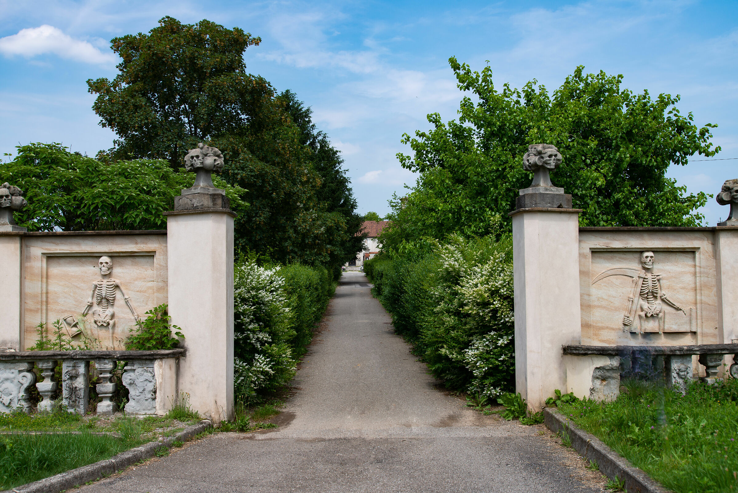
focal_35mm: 35
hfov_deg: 54.4
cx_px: 369
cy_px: 246
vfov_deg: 37.9
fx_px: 718
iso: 100
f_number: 8
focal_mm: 35
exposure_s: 1/250
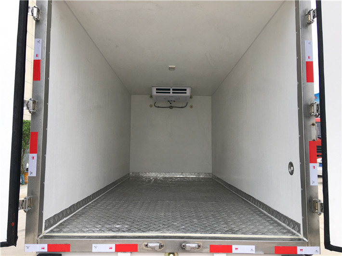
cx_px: 171
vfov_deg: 48.2
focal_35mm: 29
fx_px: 286
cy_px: 128
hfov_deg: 61.7
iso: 25
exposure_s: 1/216
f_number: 2.2
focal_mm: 4.15
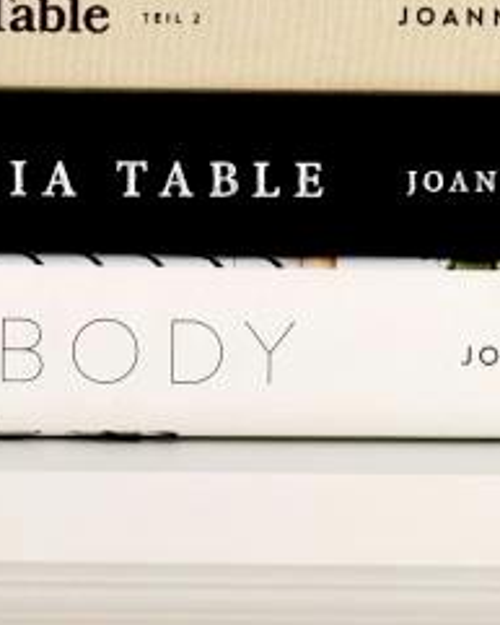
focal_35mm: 299
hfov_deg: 5.2
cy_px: 60
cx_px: 328
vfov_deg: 6.5
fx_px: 5527
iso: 160
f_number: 3.5
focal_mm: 50
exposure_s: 1/160
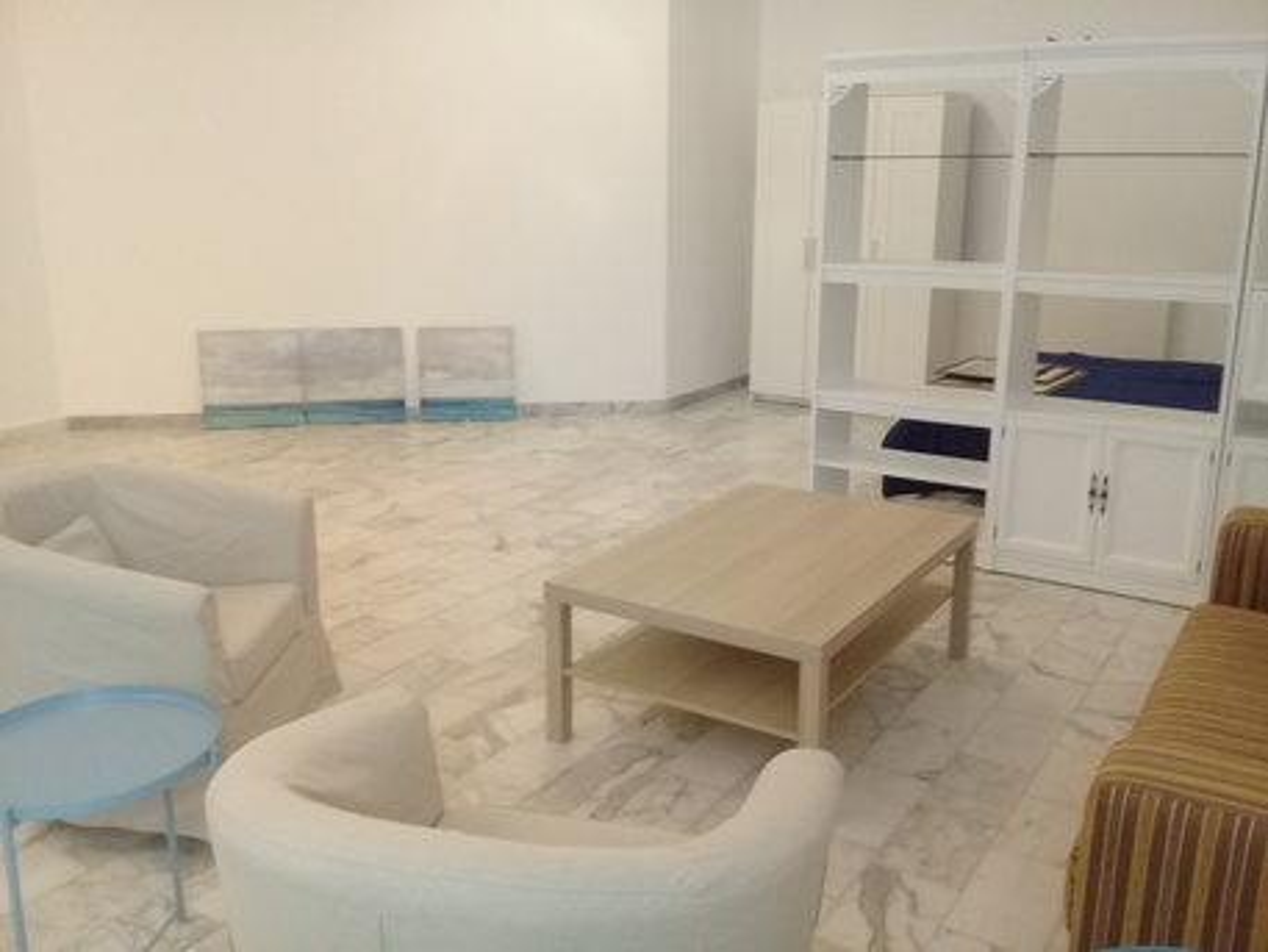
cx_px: 634
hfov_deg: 58.3
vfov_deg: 45.5
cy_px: 476
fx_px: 1136
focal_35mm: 31
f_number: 2.2
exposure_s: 1/17
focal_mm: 3.3
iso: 250
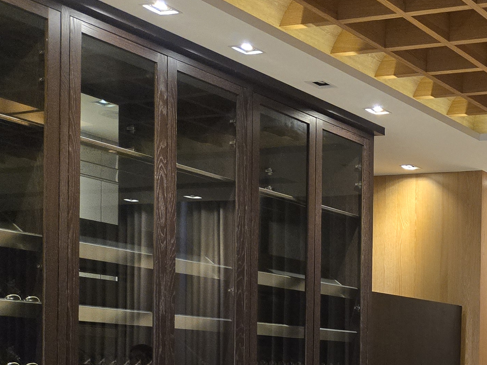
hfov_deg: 25.1
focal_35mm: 65
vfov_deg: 21.5
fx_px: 915
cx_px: 659
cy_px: 396
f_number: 1.8
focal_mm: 5.4
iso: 800
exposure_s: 1/120
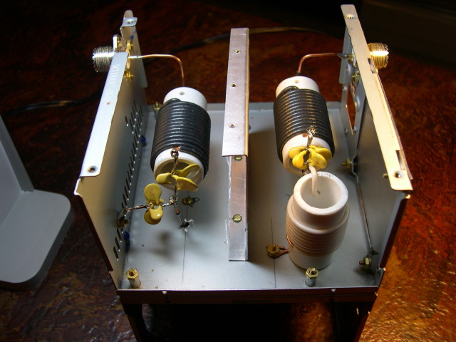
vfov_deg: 37.7
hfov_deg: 49.0
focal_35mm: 38
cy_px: 171
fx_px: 501
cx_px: 228
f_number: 2.8
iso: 100
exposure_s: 1/67.2
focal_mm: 8
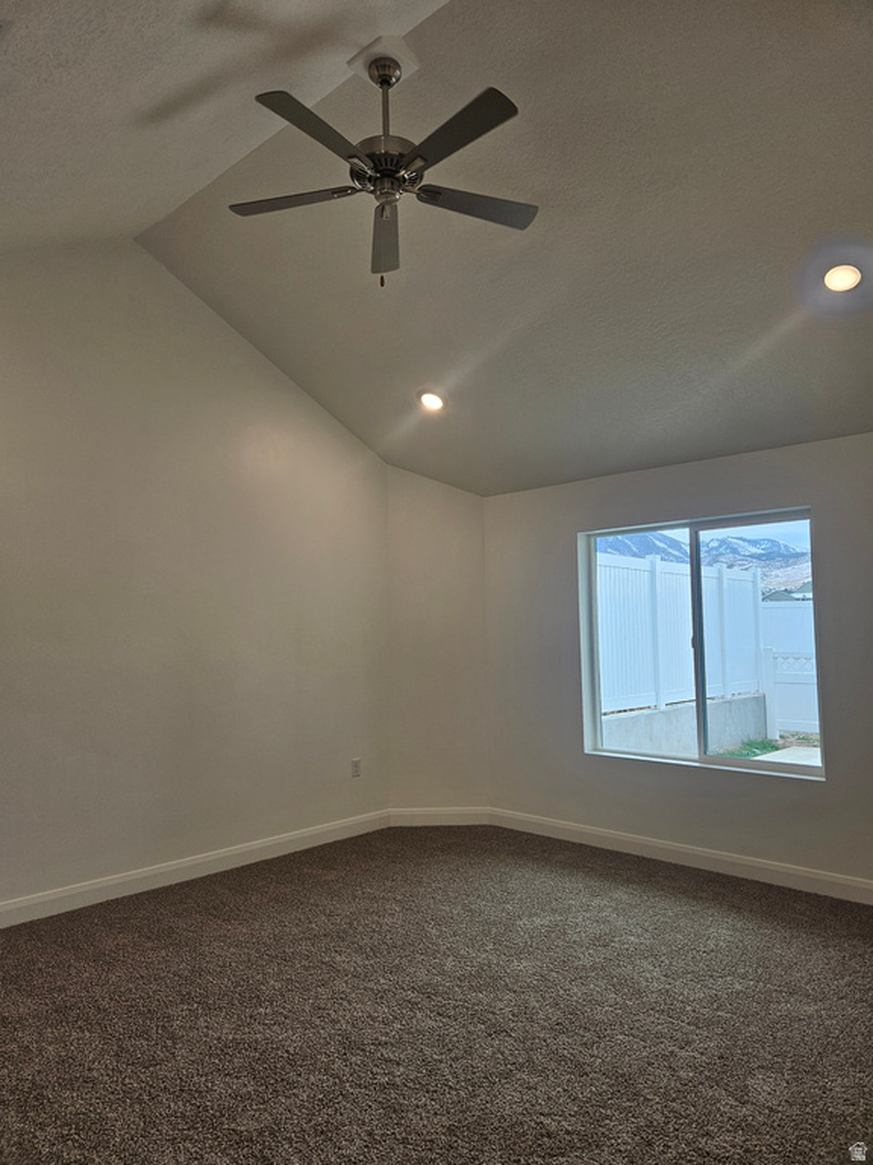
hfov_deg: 58.9
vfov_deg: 73.9
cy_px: 582
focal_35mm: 23
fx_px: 773
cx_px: 436
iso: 40
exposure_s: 1/120
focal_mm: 5.4
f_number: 1.8
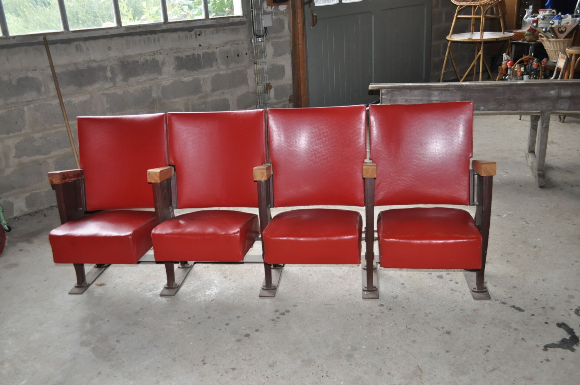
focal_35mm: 33
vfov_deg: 39.9
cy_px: 192
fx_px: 531
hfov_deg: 57.3
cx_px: 290
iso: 800
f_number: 3.8
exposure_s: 1/60
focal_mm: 22
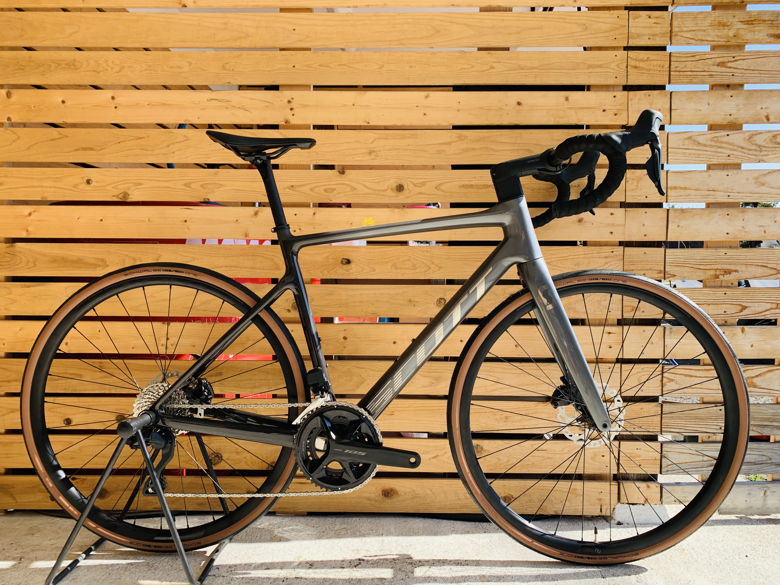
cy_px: 292
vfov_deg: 53.1
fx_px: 586
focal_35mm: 26
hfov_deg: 67.3
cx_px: 390
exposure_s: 1/518
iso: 25
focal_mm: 4.25
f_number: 1.8
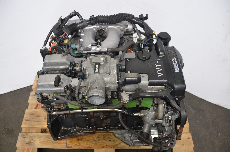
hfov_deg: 63.8
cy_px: 81
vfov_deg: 44.8
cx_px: 116
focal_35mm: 29
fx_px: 185
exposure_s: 1/60
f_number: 3.5
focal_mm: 18
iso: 640
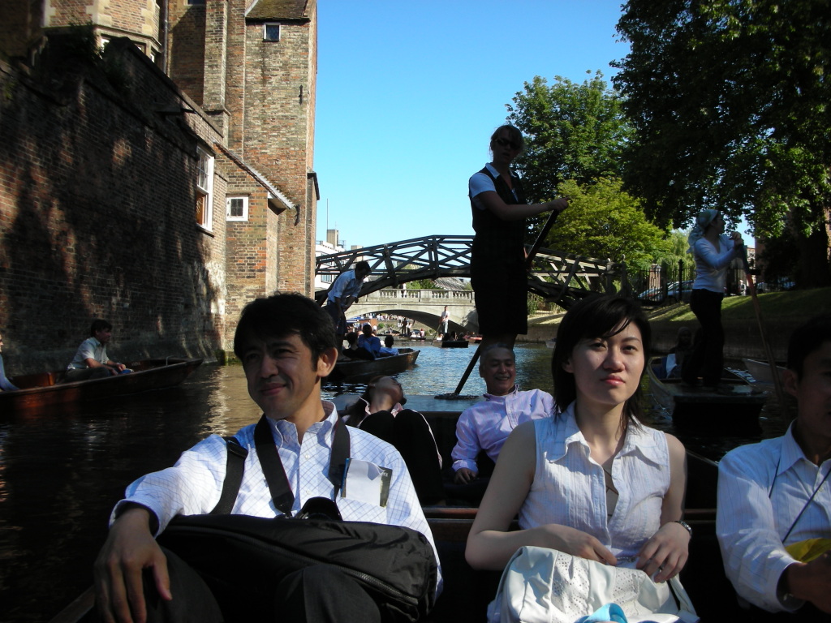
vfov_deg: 40.7
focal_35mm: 35
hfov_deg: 52.6
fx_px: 840
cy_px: 312
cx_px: 416
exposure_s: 1/363
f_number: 3
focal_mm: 5.8
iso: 50
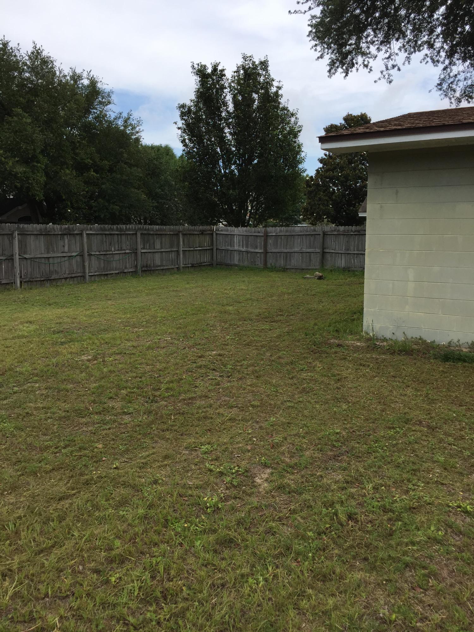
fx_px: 529
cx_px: 237
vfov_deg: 61.7
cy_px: 316
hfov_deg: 48.2
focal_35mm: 29
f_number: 2.2
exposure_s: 1/1236
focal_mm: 4.15
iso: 32
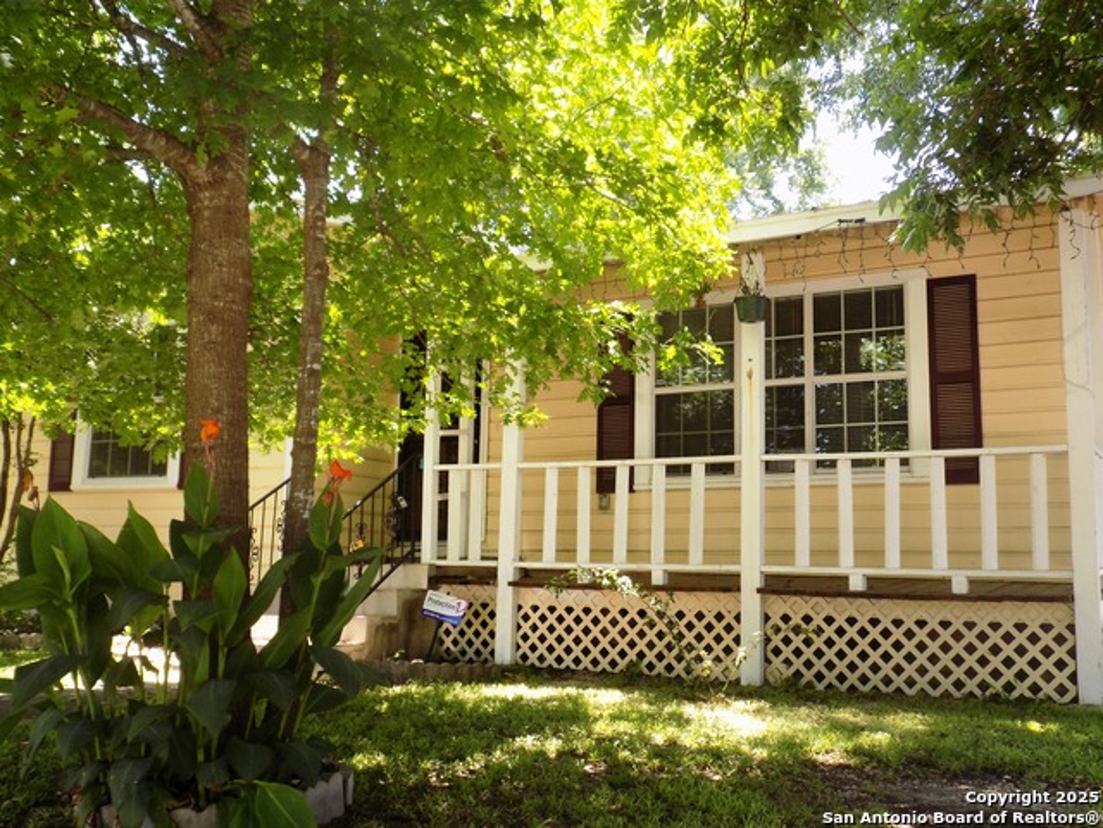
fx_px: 1083
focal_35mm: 34
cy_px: 414
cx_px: 552
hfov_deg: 54.0
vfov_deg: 41.8
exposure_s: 1/80
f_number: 3.4
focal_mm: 6.1
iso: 80
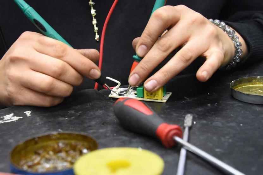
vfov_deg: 18.9
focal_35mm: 72
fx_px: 526
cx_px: 132
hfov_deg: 28.1
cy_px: 88
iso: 8000
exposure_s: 1/200
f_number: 5.6
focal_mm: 48
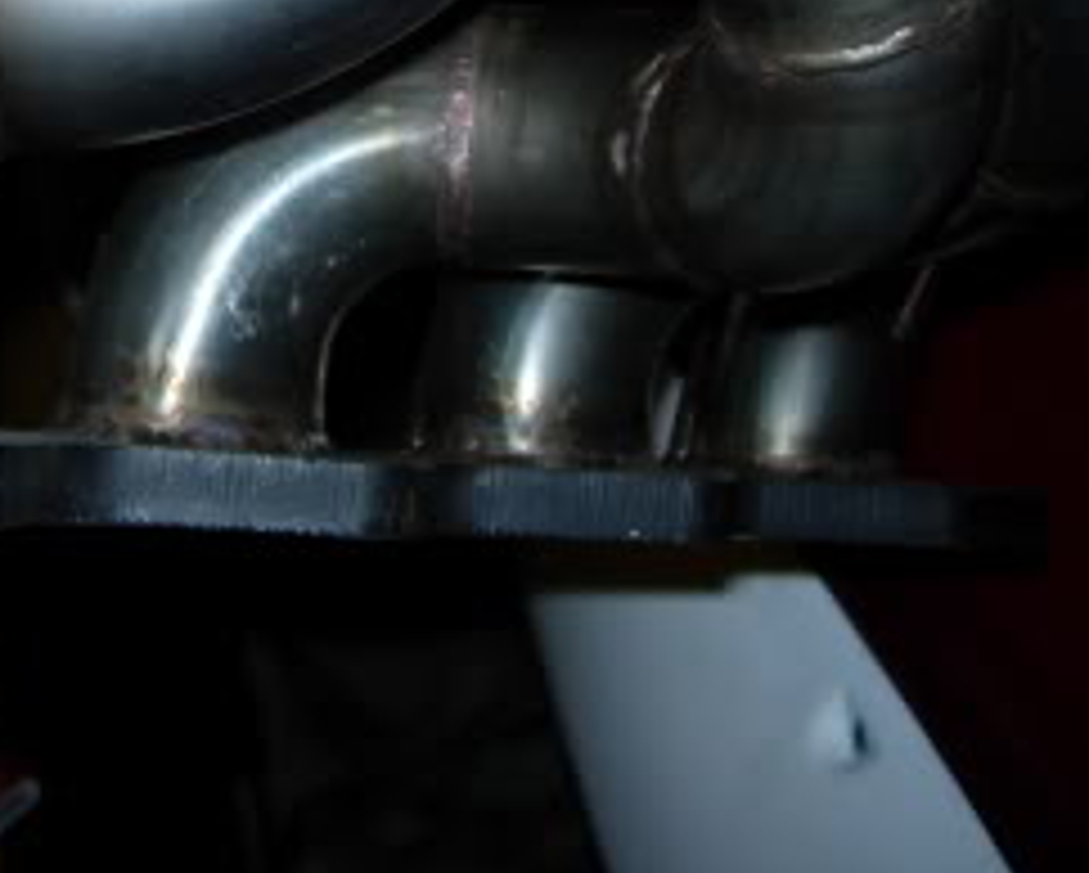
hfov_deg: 21.6
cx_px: 166
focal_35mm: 87
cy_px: -68
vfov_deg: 17.2
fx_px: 2806
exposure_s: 1/64
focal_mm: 7.8
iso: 79
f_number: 2.8
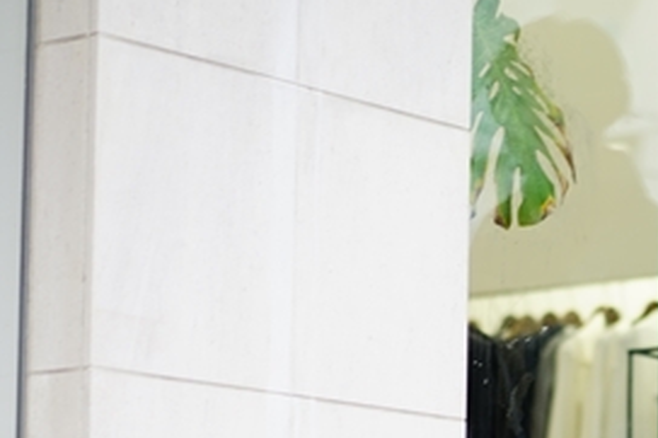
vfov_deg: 8.4
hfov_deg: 12.4
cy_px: 524
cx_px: 774
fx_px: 2959
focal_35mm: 162
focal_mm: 55
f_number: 1.8
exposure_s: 1/100
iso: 100
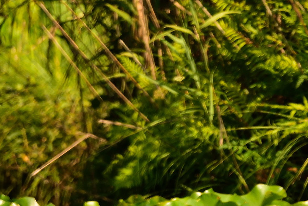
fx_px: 22136
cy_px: 156
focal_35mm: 2587
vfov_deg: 0.5
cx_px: 361
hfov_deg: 0.8
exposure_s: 1/1000
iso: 720
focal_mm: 600
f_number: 8
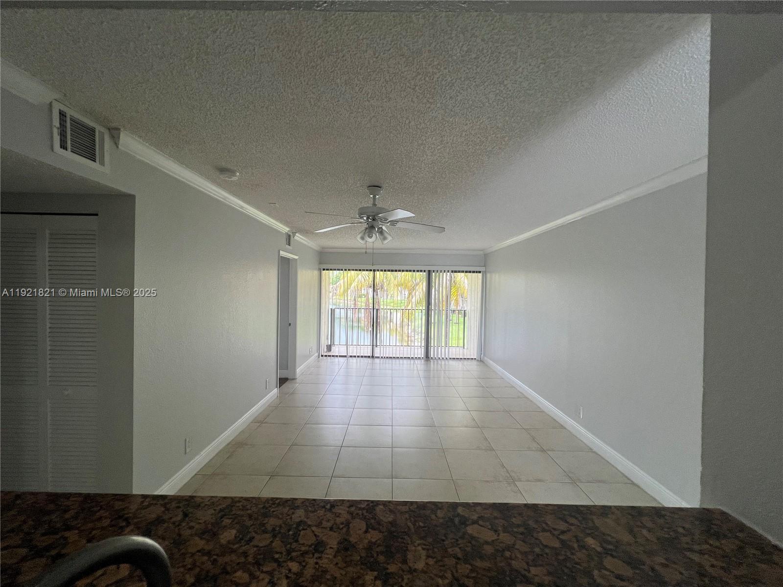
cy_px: 294
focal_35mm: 13
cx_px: 392
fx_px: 294
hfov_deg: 106.2
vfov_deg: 89.9
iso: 80
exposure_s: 1/120
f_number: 1.8
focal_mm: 1.57
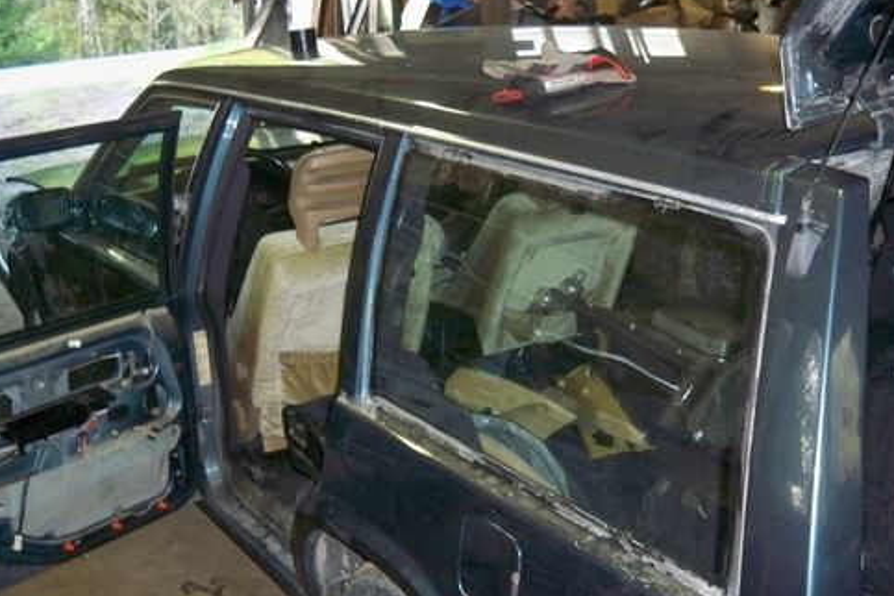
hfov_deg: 40.3
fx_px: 1217
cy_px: 373
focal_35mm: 49
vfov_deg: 27.4
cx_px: 415
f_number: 3.1
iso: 400
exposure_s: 1/30
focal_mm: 7.9
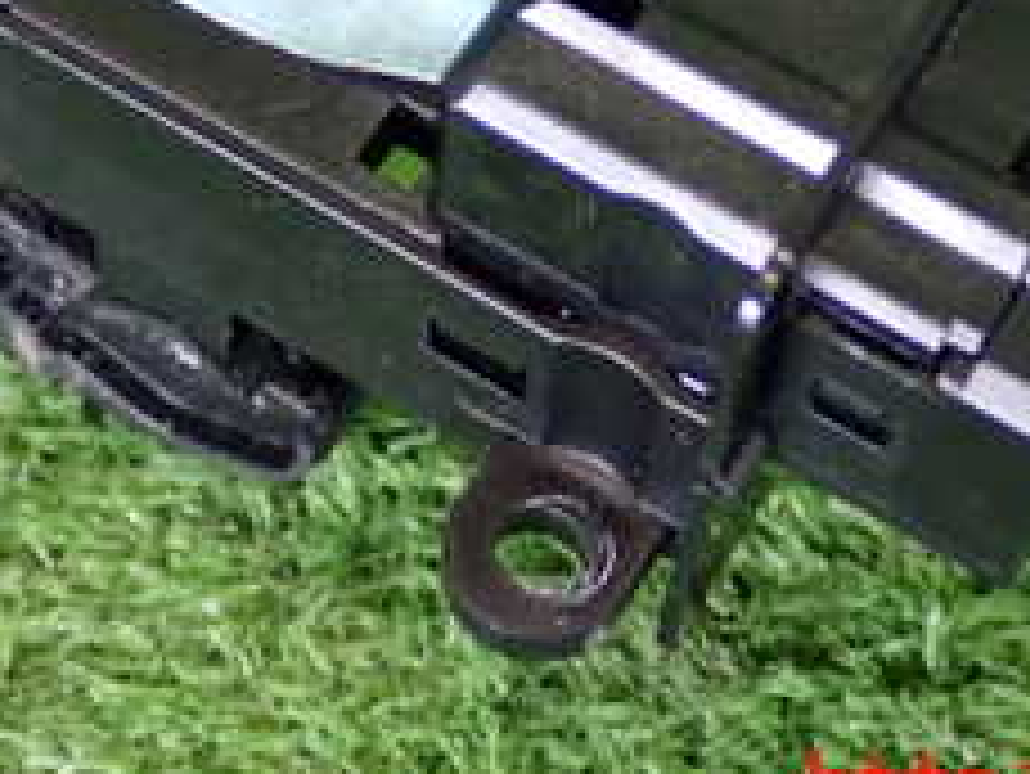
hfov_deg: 16.0
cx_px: 472
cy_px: -162
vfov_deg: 11.8
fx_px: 3662
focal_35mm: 123
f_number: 3.1
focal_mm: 8.4
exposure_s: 1/25
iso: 800
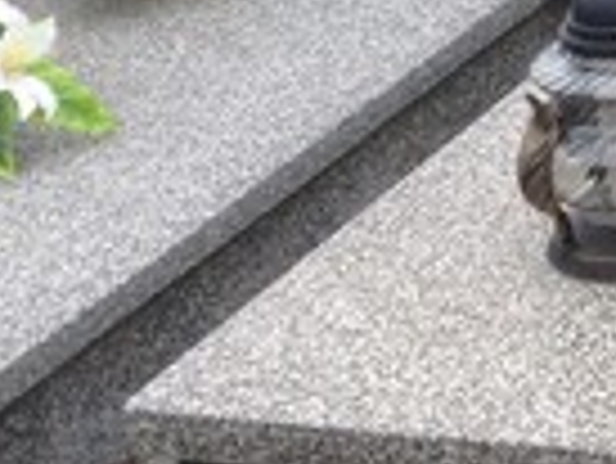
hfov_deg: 11.9
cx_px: 1070
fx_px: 2743
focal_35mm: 154
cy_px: -86
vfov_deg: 9.5
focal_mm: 4.12
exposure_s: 1/753
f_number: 2.4
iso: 50
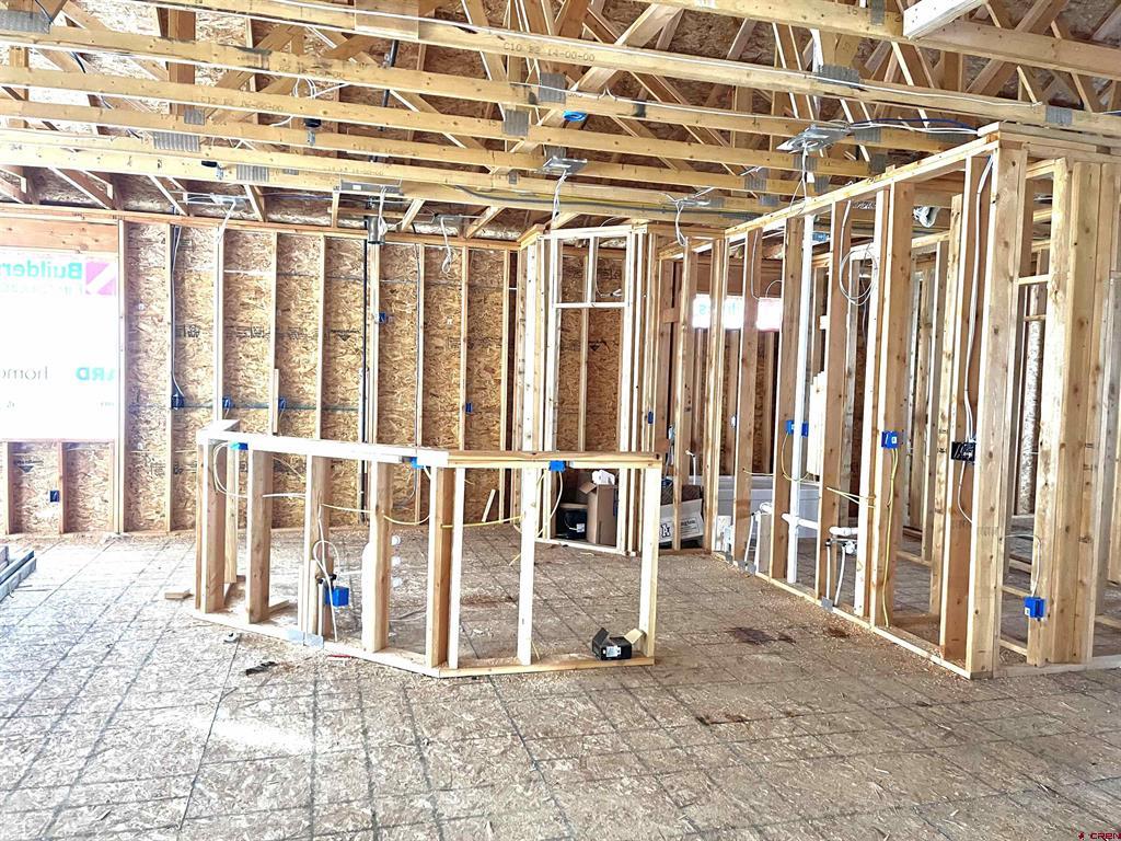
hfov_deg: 67.3
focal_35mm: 26
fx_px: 842
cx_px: 560
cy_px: 420
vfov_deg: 53.1
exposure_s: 1/60
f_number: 1.6
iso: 320
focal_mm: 5.1
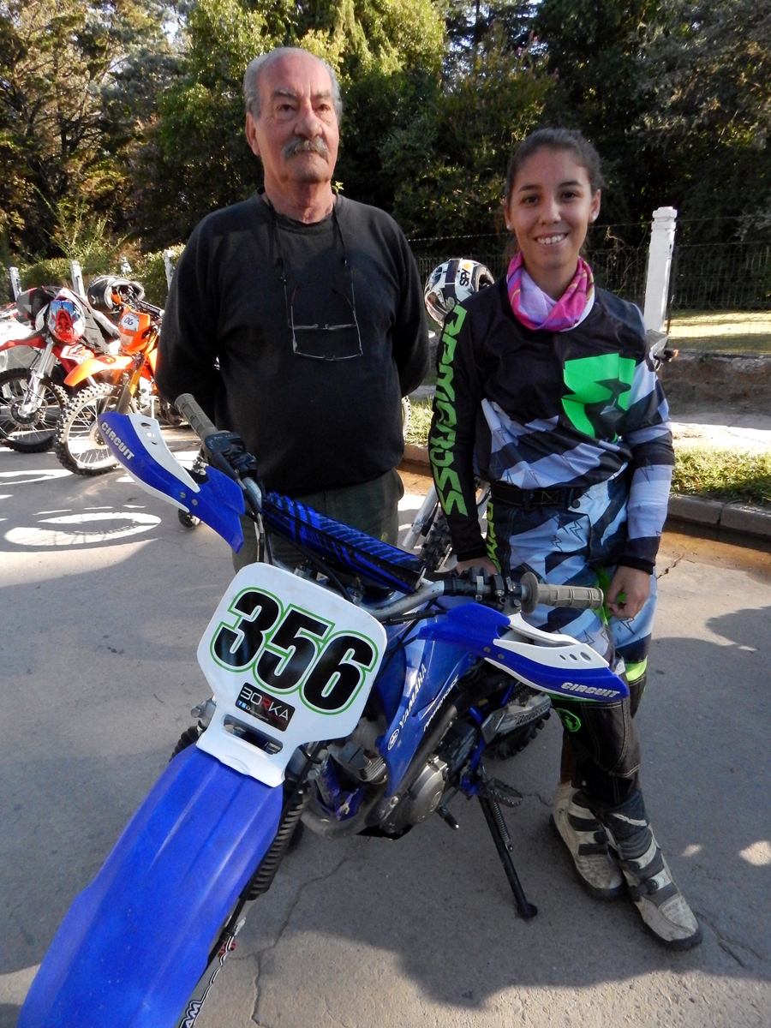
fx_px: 683
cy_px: 514
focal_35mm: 23
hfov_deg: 58.9
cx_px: 386
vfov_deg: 73.9
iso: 800
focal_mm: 4
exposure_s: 1/1000
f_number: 3
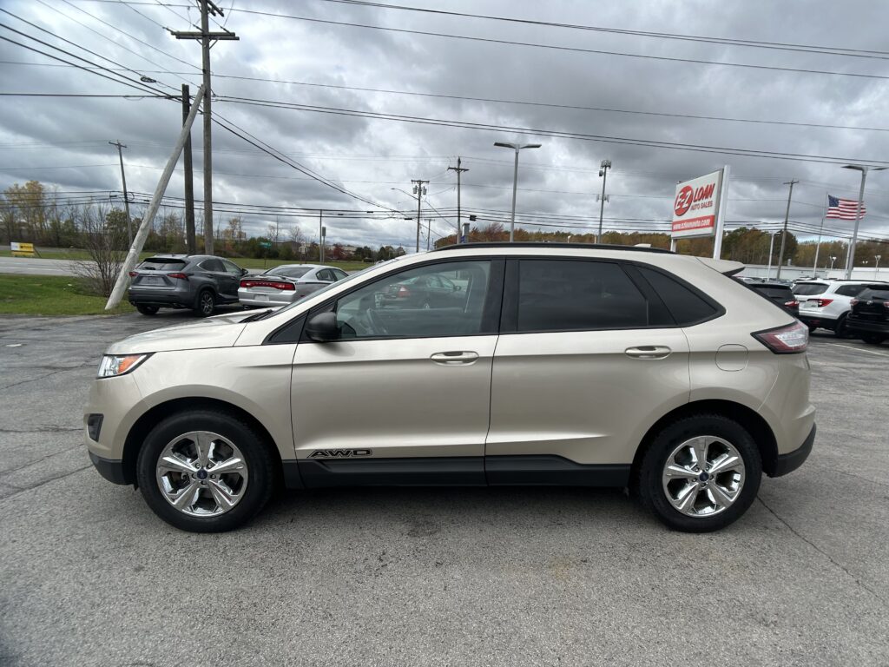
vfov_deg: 53.1
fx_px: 668
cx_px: 444
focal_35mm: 26
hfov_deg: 67.3
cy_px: 334
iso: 50
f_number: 1.5
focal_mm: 5.7
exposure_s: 1/3165
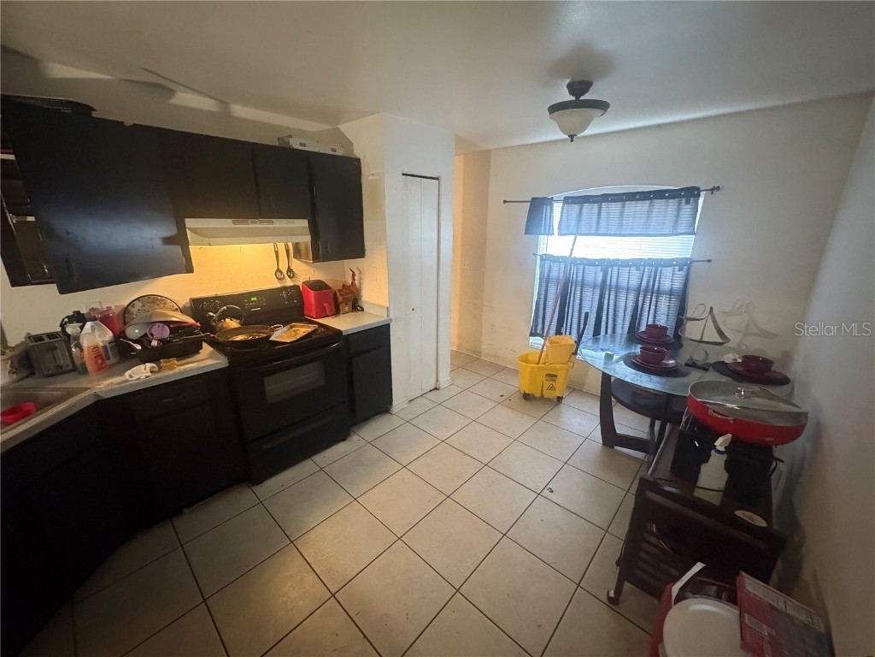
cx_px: 438
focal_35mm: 14
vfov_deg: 85.7
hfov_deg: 102.1
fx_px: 354
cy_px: 328
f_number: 2.2
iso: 1000
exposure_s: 1/40
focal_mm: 2.22
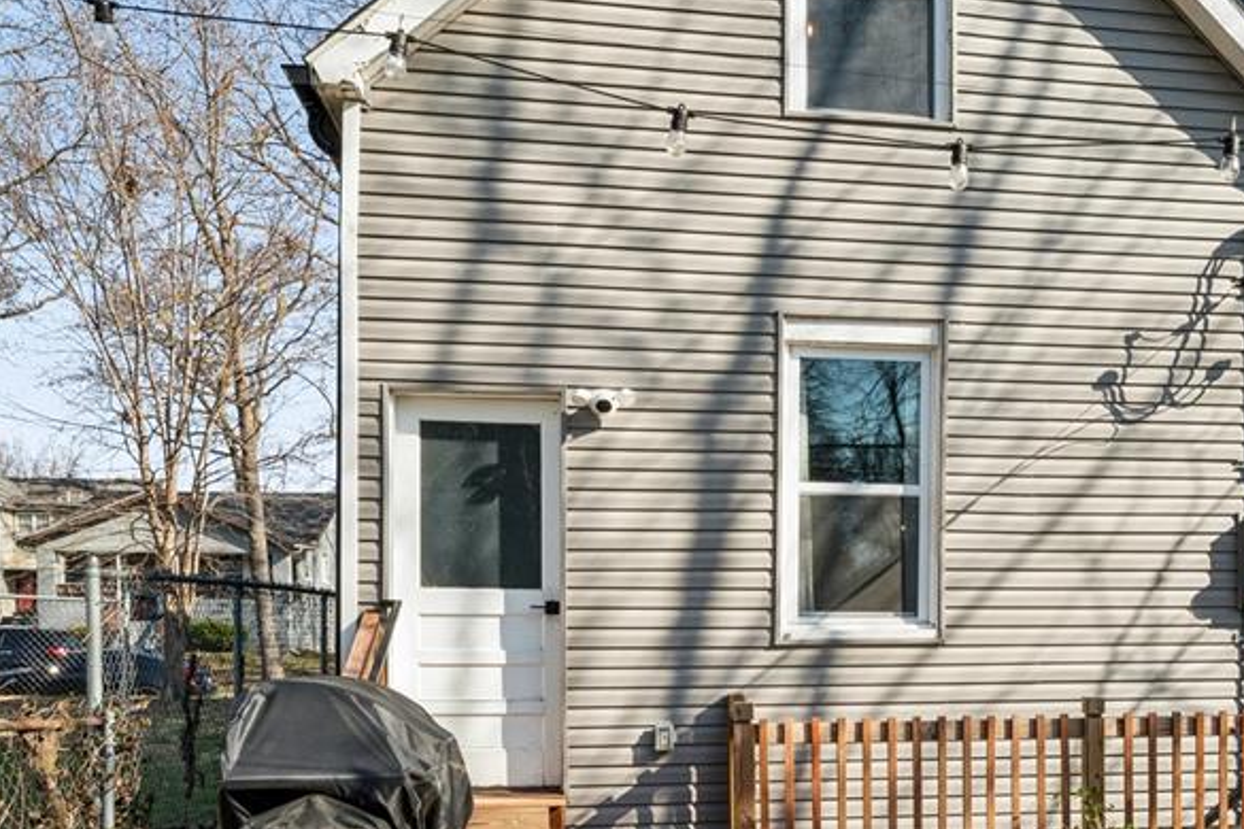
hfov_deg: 44.5
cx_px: 965
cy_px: 644
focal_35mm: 42
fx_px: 1451
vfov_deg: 31.2
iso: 100
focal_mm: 24
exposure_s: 1/20
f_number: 22
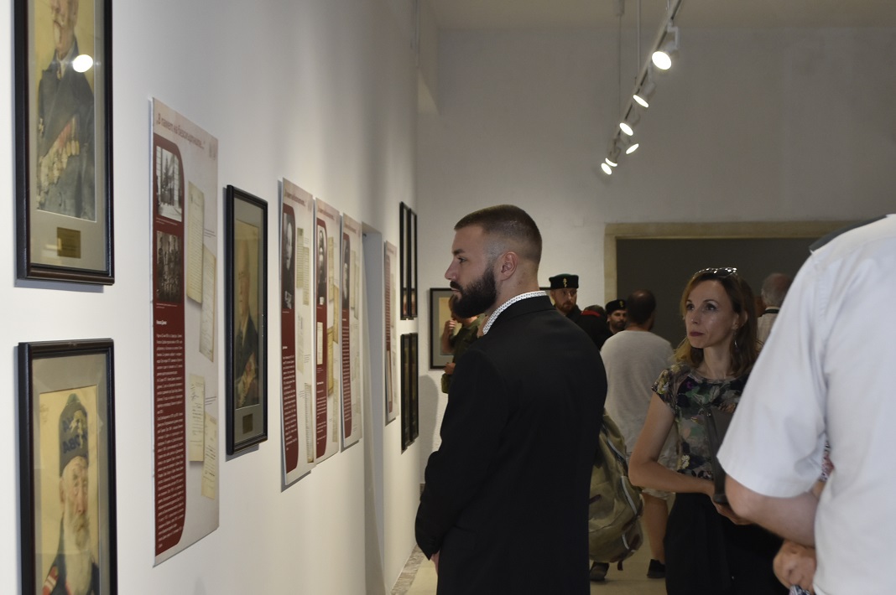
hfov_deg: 36.9
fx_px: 1343
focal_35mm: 54
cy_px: 298
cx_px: 448
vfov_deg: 25.0
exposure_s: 1/60
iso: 900
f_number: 5
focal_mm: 36
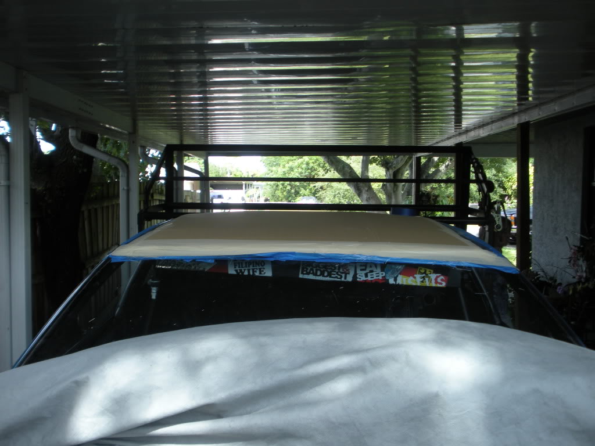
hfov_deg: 51.4
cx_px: 298
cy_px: 223
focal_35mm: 36
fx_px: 619
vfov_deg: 39.7
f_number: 3.5
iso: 64
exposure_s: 1/84
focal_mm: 6.3
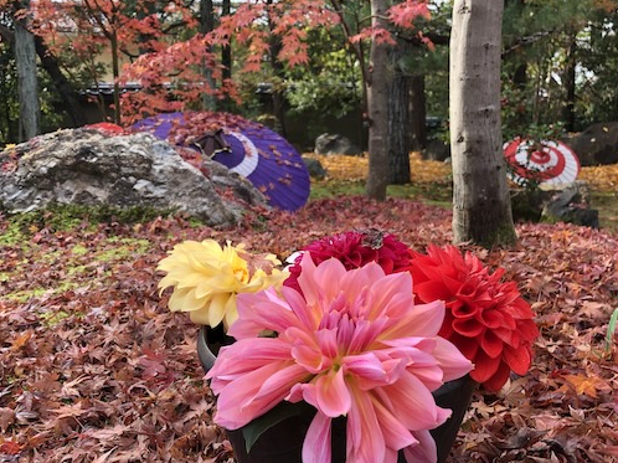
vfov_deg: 39.5
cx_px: 293
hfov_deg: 51.4
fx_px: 642
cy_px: 271
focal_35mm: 36
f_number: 1.8
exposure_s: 1/171
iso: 20
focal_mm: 3.99
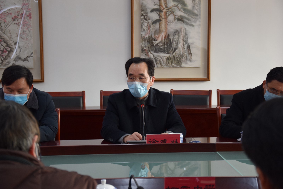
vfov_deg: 18.2
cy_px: 94
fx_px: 589
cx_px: 142
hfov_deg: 27.0
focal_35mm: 75
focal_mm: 50
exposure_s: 1/60
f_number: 5
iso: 800
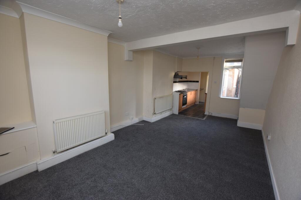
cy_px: 100
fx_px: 125
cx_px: 150
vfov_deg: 77.3
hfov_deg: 100.4
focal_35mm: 15
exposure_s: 1/100
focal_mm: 10
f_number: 5
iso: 800
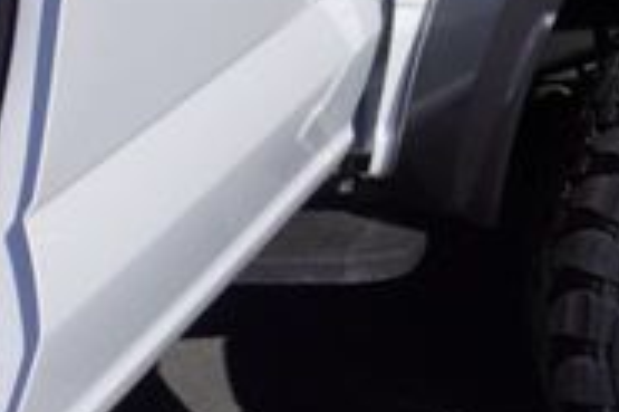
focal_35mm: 158
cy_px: -245
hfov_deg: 12.7
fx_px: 2710
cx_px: -110
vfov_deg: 8.5
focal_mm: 19
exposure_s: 1/250
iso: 100
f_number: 10
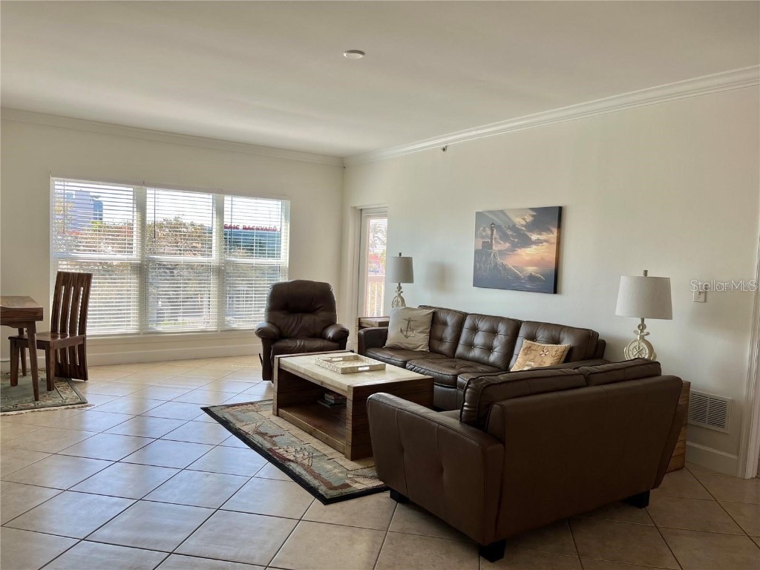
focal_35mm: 26
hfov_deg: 67.3
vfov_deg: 53.1
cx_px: 380
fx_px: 571
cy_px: 285
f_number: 1.6
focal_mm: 5.1
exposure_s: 1/182
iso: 40
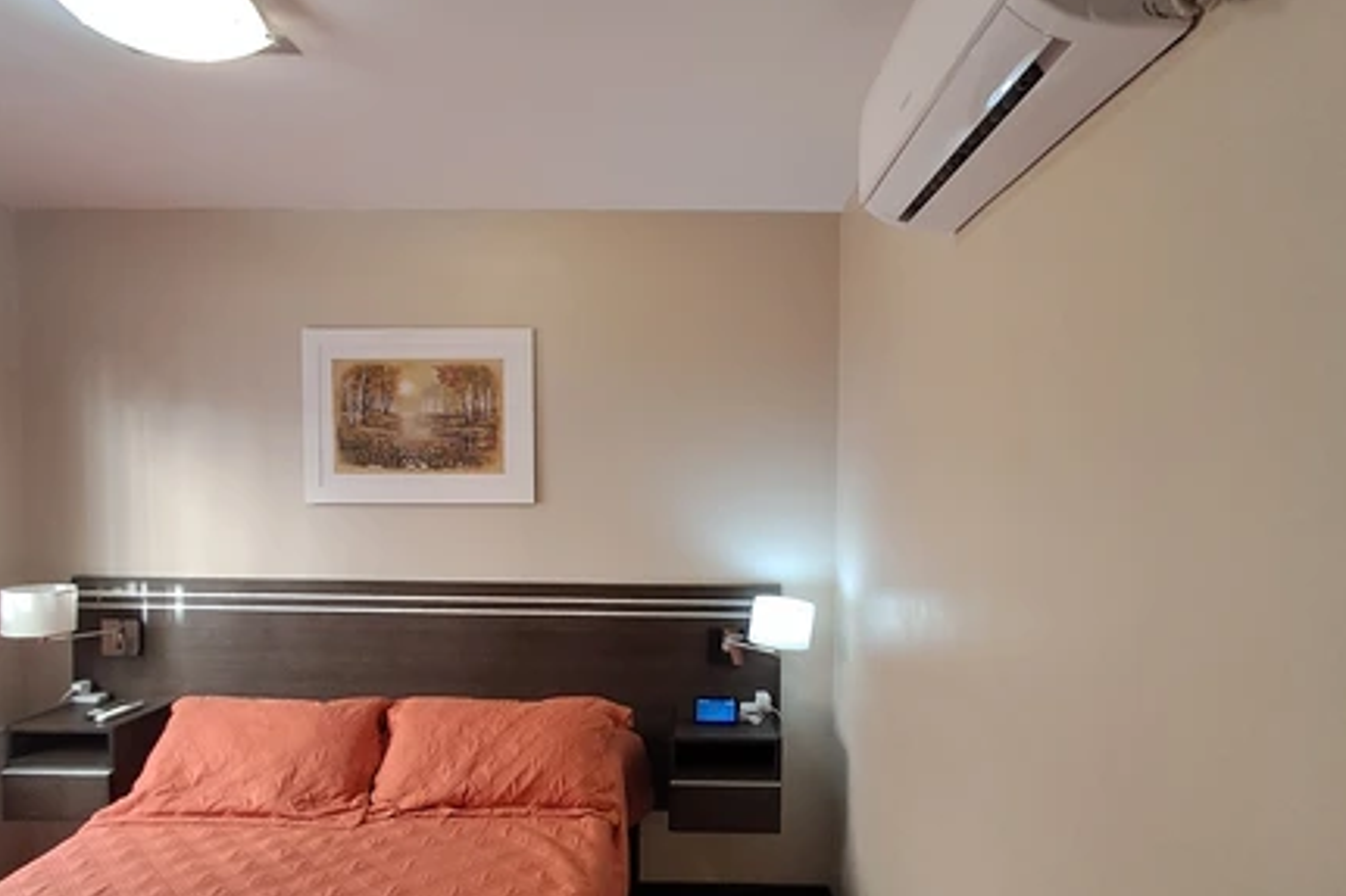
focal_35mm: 17
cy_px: 503
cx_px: 681
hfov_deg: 93.3
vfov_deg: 70.1
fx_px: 635
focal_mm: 1.64
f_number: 2.2
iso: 250
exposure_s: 1/50
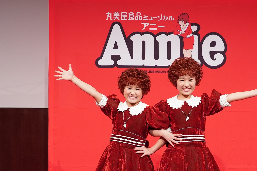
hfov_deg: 28.0
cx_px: 161
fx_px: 514
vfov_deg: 18.8
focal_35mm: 72
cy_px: 132
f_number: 5.6
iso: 4000
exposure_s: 1/160
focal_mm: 42
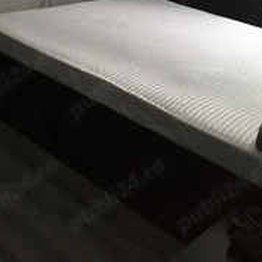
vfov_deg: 27.5
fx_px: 497
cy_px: -10
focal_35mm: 58
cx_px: 55
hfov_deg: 28.9
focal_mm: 4.15
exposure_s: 1/17
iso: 320
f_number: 2.2
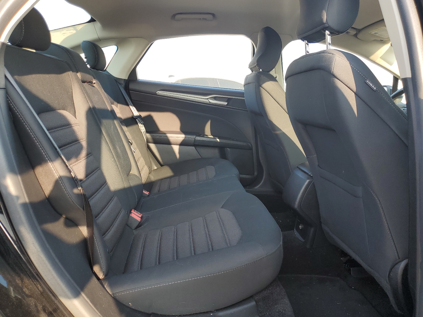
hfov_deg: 67.3
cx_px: 212
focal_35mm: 26
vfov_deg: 53.1
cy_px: 158
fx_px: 318
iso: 50
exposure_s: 1/204
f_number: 1.5
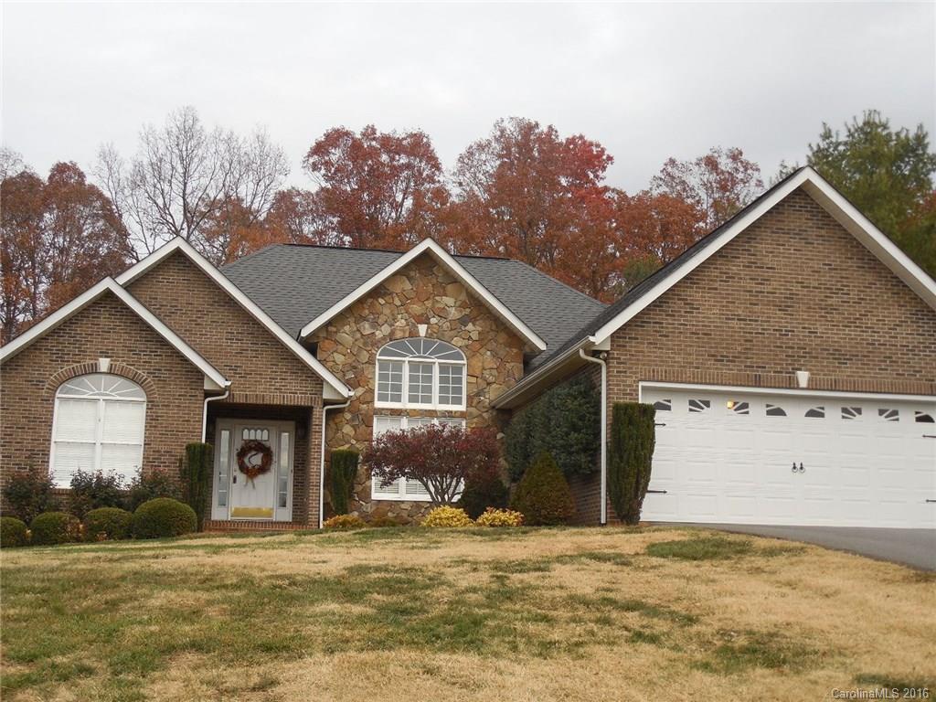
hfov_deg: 43.9
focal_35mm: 43
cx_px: 468
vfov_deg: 33.6
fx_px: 1163
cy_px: 351
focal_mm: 7.8
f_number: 3.9
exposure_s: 1/400
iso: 125
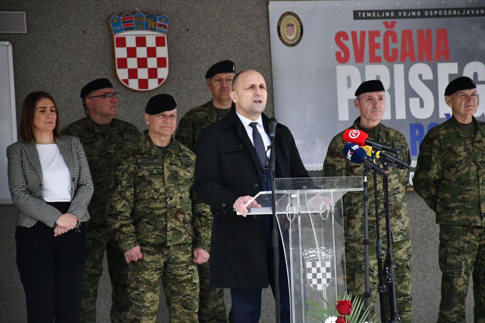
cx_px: 242
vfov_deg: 6.5
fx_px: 2829
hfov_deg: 9.8
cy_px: 162
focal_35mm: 210
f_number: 6.3
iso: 3200
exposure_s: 1/4000
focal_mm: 140
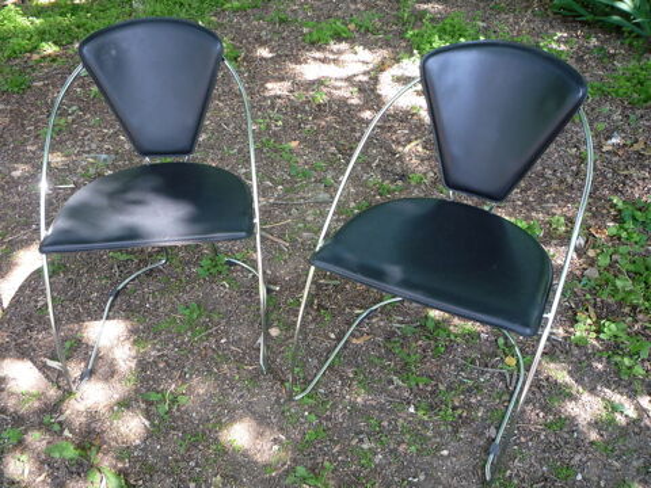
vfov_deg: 46.8
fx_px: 564
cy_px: 244
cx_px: 326
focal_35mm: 30
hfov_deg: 60.0
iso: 100
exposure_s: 1/40
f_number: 3.3
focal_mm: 5.2
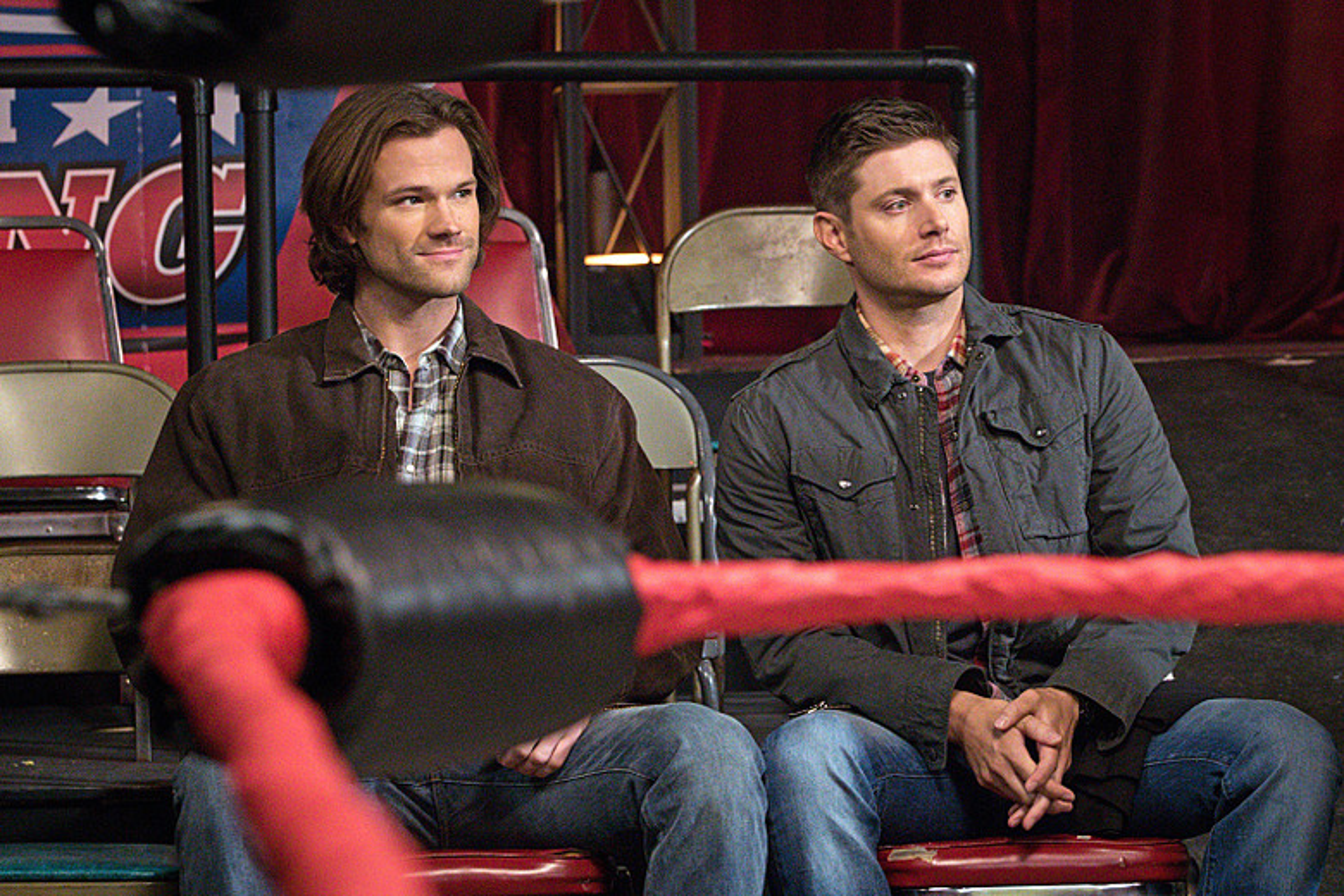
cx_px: 672
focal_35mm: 151
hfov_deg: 13.6
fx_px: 5637
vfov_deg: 9.1
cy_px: 448
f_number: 7.1
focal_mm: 151
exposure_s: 1/125
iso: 12800
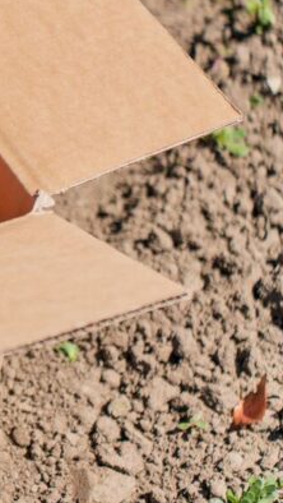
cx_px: -368
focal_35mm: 204
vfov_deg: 10.5
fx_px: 2718
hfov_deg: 5.8
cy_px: 164
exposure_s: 1/2000
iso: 100
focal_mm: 75
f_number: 3.2
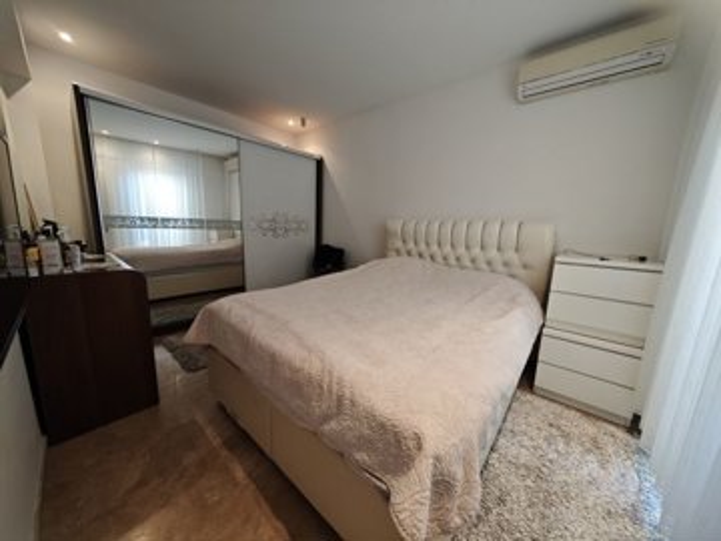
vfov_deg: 94.5
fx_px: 250
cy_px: 270
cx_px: 360
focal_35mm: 12
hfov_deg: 110.5
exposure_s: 1/50
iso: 160
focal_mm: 2.03
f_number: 1.8
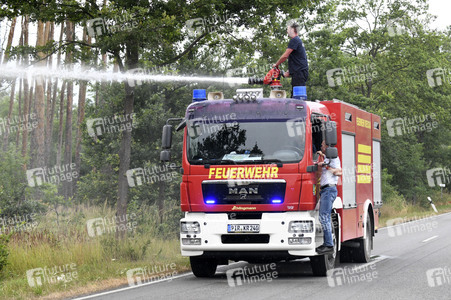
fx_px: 1001
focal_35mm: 80
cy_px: 150
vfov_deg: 17.0
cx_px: 226
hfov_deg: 25.4
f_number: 5
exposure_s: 1/3200
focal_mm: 80
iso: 2000
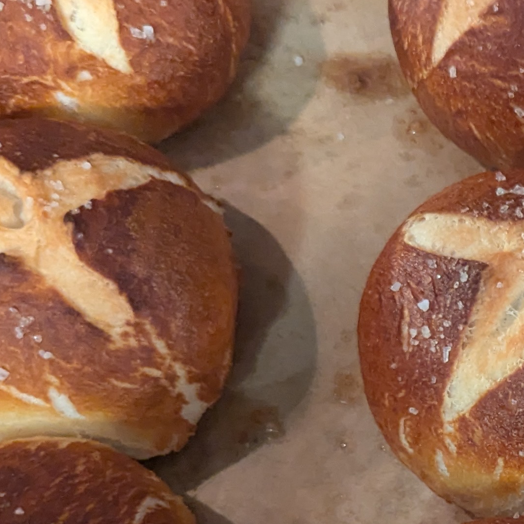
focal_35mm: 81
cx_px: 729
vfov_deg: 20.9
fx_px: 1387
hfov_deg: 19.3
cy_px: 492
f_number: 1.85
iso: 2832
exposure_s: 1/60
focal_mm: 6.81
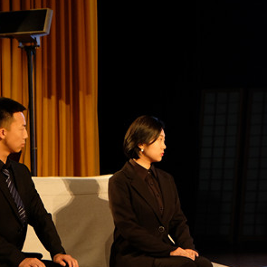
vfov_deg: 9.2
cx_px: 319
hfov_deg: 9.0
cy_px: 121
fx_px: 1667
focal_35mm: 191
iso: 1250
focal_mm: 55
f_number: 4
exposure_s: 1/60
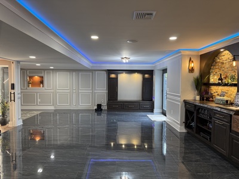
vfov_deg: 56.8
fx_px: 166
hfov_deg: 71.6
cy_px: 90
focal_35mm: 24
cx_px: 120
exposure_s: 1/60
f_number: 1.78
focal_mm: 6.76
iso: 125
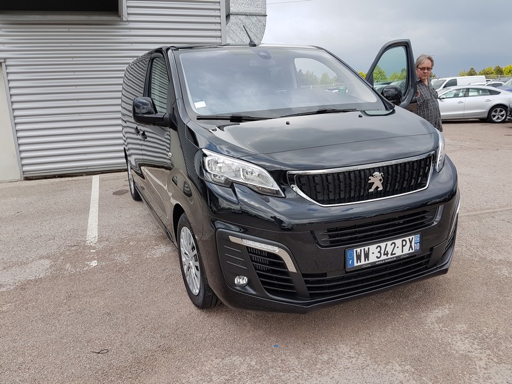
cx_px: 256
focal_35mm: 26
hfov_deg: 67.3
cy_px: 192
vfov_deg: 53.1
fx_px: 385
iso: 40
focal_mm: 4.2
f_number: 1.7
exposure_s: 1/1096
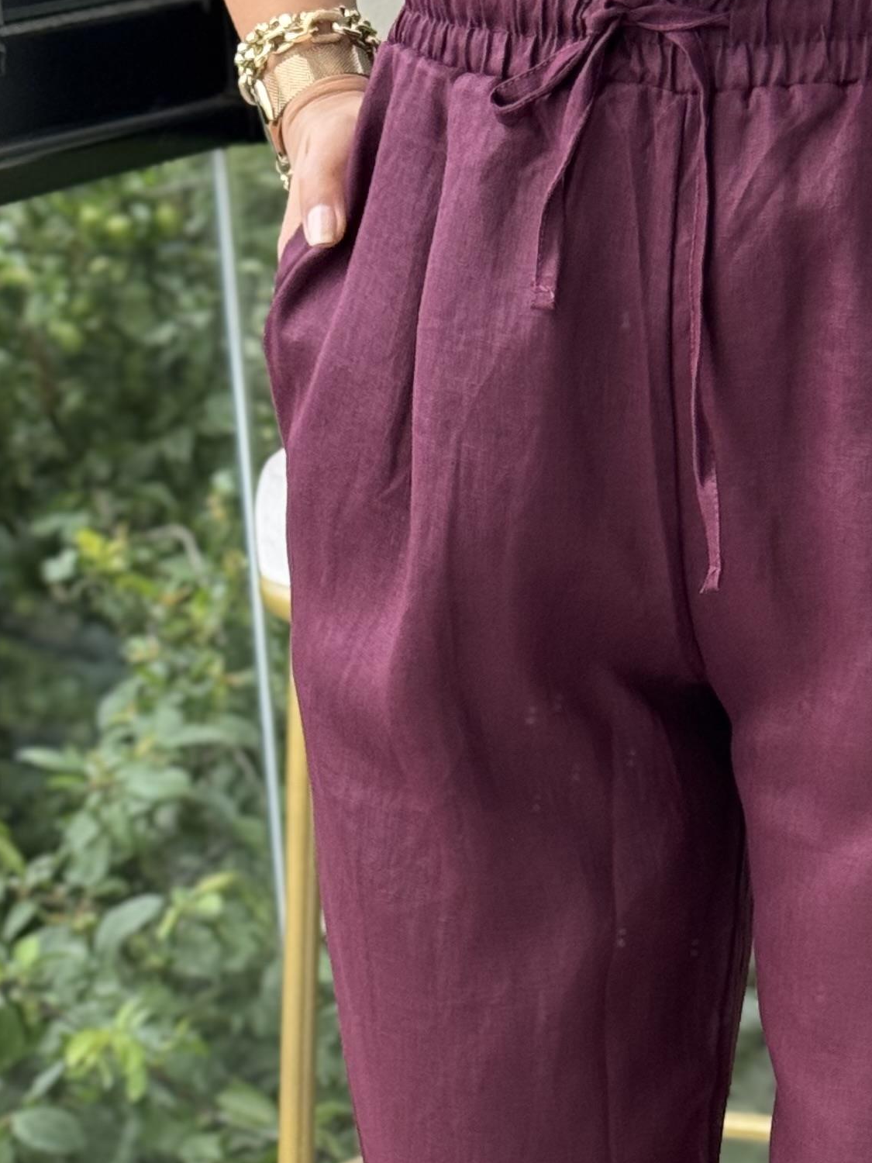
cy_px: 1382
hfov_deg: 11.4
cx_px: 760
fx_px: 4333
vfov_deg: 14.8
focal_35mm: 129
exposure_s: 1/204
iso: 50
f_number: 1.78
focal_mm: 6.76
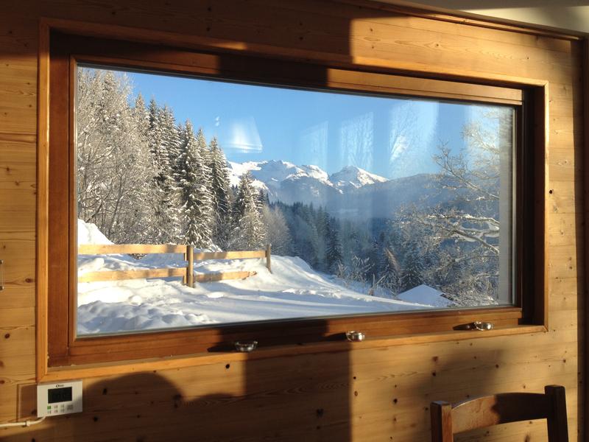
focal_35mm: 35
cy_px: 221
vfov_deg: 40.7
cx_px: 294
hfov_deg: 52.6
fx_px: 596
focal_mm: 4.28
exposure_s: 1/593
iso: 50
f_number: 2.4
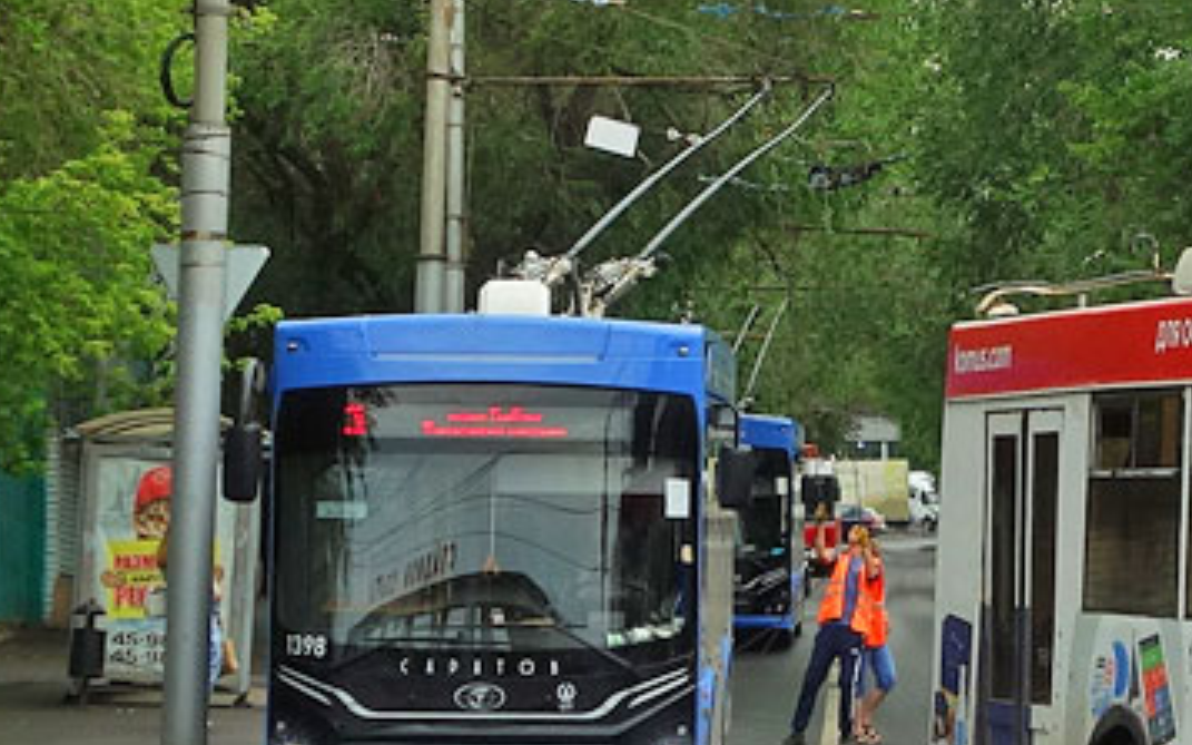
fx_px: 3898
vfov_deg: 10.9
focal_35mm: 120
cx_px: 1583
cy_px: 94
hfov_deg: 16.4
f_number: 3.2
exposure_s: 1/500
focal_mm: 12.94
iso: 125
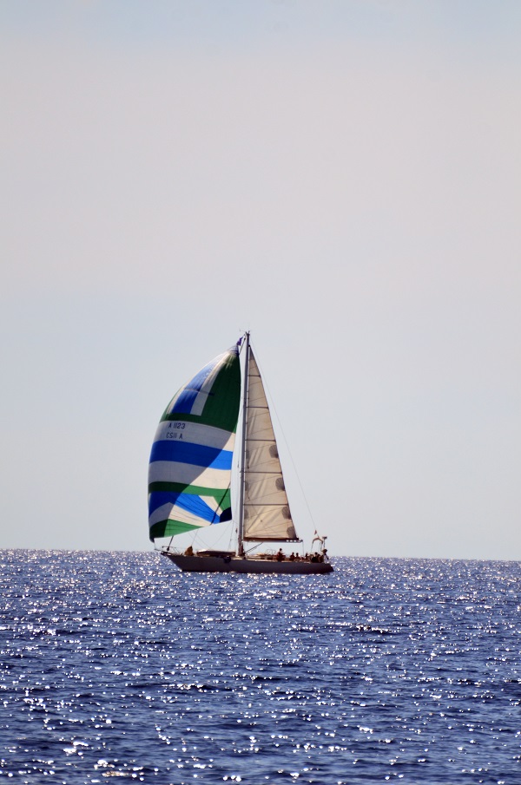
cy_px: 392
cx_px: 260
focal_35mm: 450
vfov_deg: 4.6
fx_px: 9806
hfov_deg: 3.0
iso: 640
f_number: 5.6
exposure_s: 1/5000
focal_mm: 300
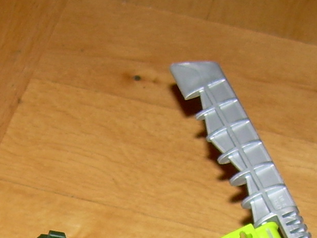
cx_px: 79
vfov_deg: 10.0
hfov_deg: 14.0
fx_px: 1282
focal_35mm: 140
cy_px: 425
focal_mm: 6.3
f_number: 2.8
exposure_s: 1/60
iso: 50
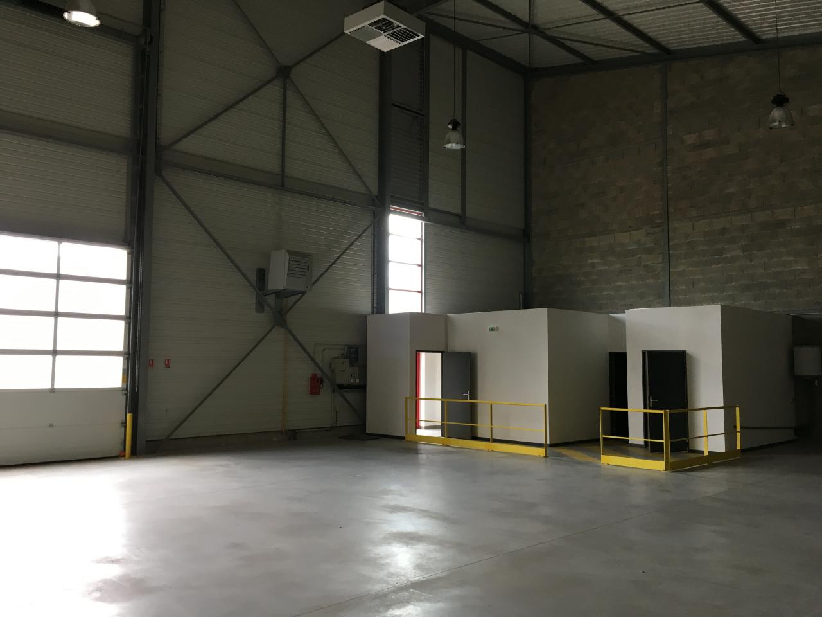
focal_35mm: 29
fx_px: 689
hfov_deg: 61.7
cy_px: 308
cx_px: 411
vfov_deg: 48.2
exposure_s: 1/33
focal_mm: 4.15
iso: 50
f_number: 2.2
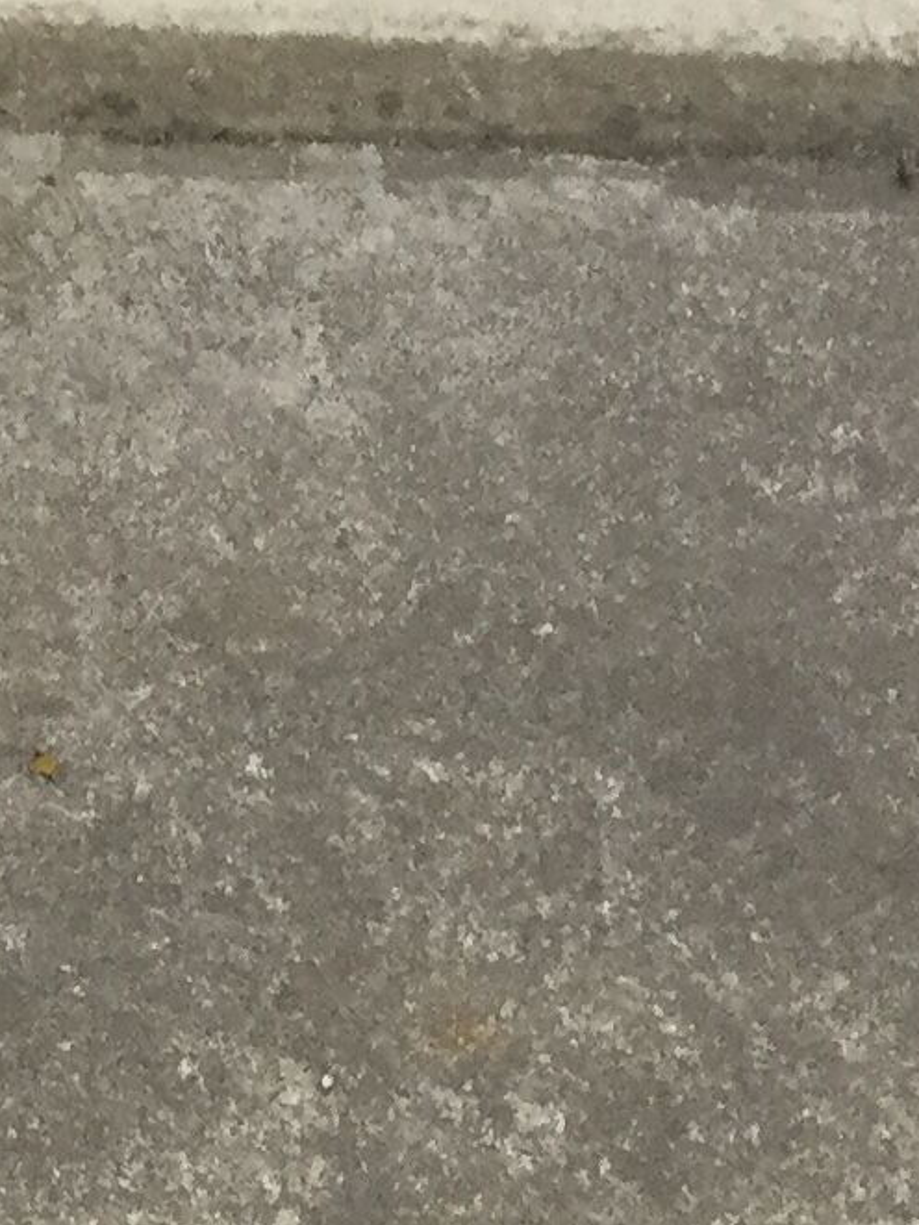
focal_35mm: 153
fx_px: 5414
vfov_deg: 12.3
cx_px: -1008
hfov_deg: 9.0
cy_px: -567
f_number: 2.4
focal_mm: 3.3
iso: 64
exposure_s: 1/33
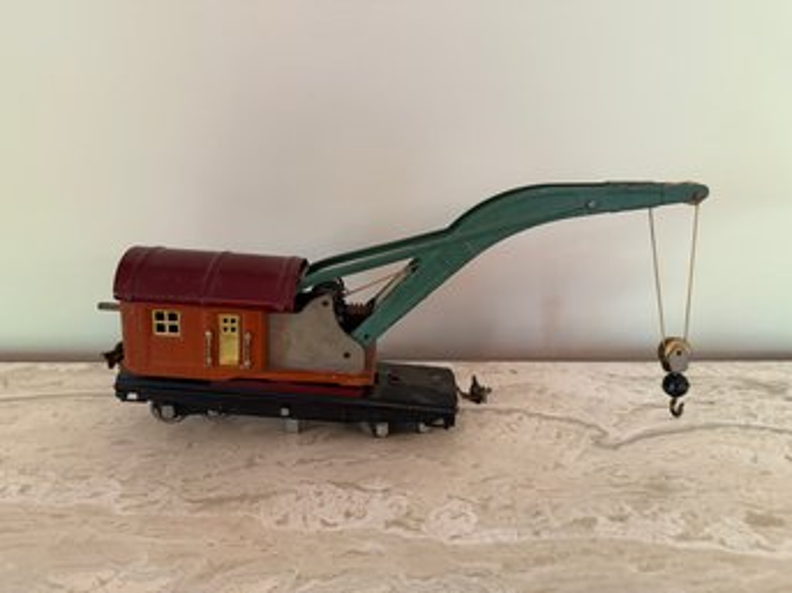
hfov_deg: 71.6
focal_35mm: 24
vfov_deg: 56.8
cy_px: 296
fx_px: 549
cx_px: 396
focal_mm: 6.76
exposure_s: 1/60
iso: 640
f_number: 1.78
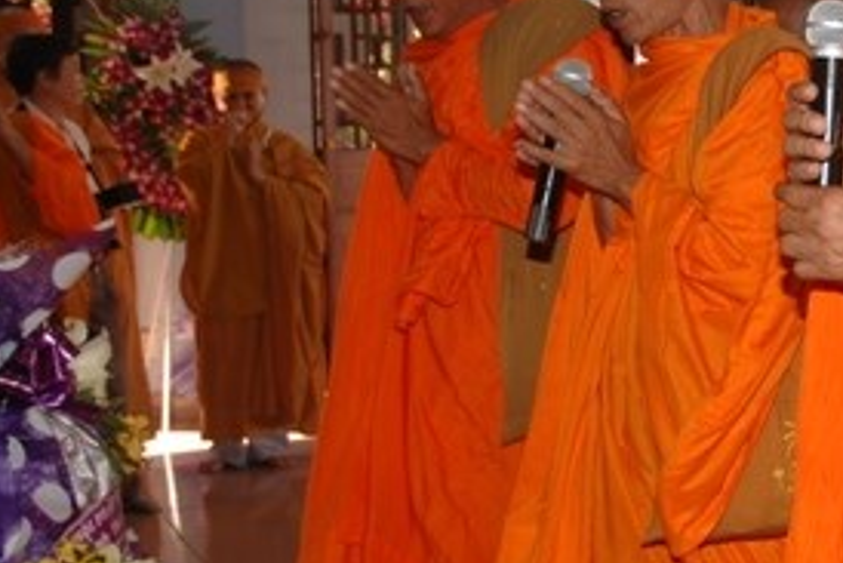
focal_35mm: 77
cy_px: 215
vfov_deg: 17.7
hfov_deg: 24.2
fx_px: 1804
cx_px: 975
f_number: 4
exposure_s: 1/60
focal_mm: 22
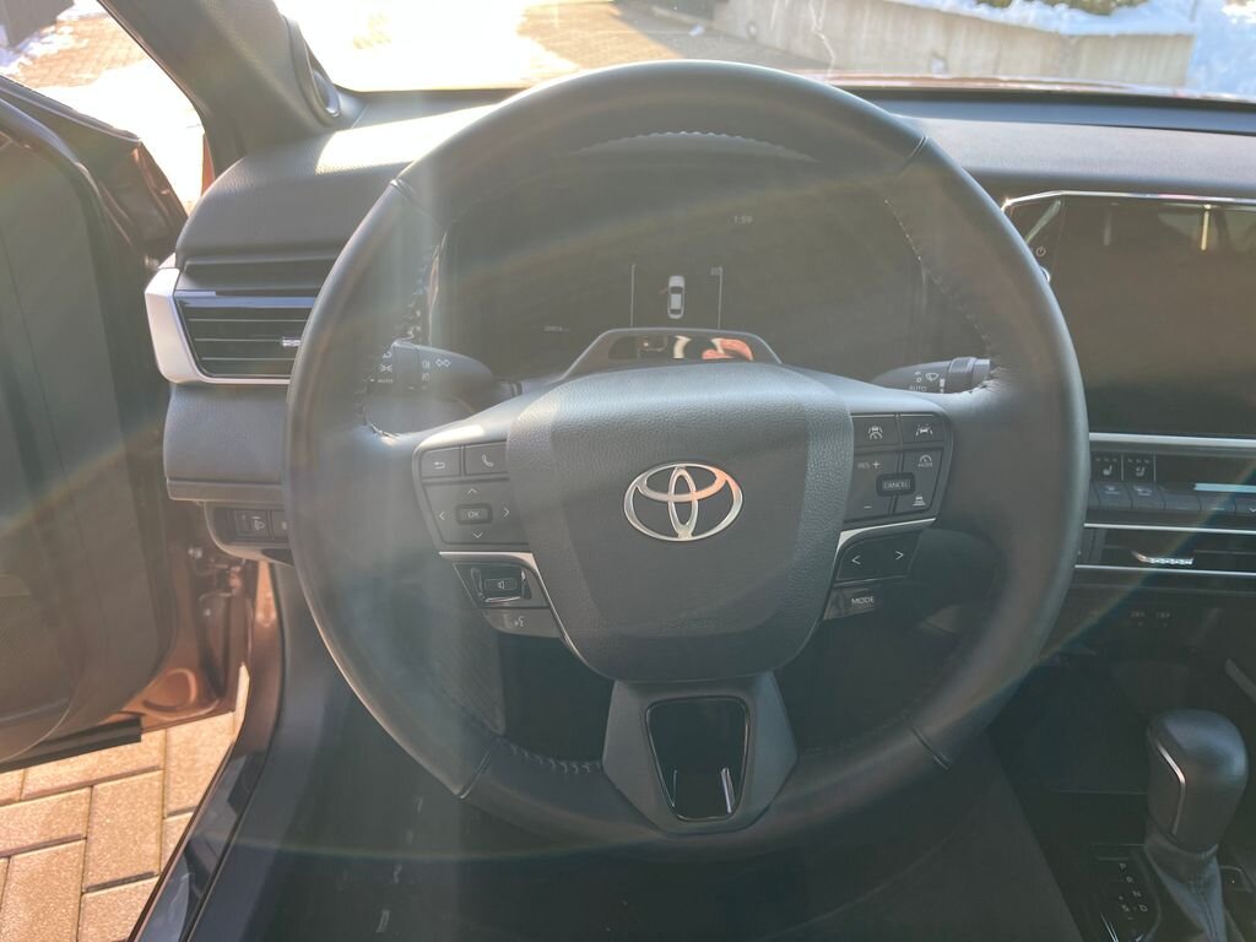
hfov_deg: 67.3
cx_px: 628
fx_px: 943
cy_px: 471
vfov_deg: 53.1
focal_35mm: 26
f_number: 1.6
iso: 40
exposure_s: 1/122
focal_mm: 5.1
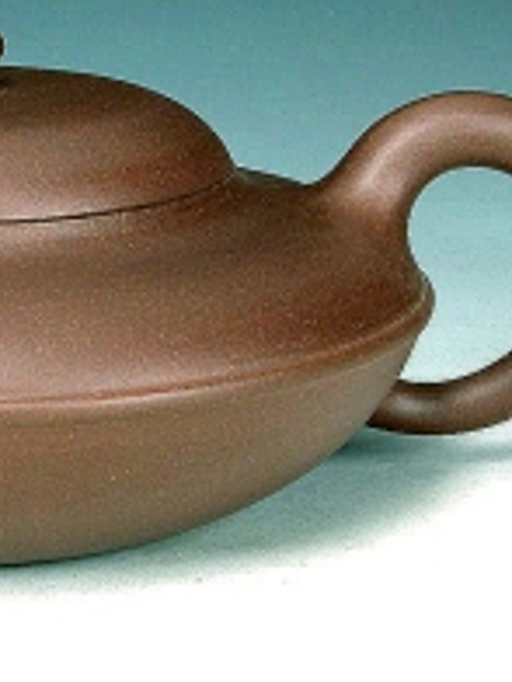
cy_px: 254
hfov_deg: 7.9
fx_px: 3708
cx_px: -31
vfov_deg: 10.5
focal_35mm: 188
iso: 100
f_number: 8
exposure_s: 1/4.7
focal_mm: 23.7
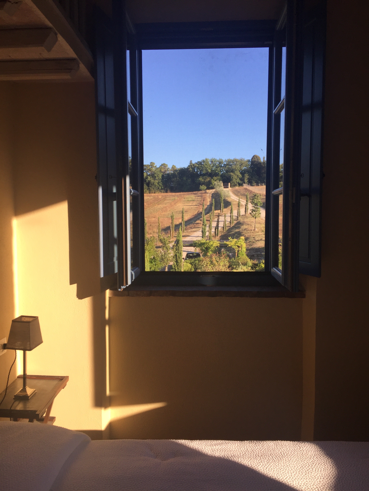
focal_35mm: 29
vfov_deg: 61.7
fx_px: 412
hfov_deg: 48.2
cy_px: 246
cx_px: 184
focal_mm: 4.15
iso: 32
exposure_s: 1/549
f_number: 2.2
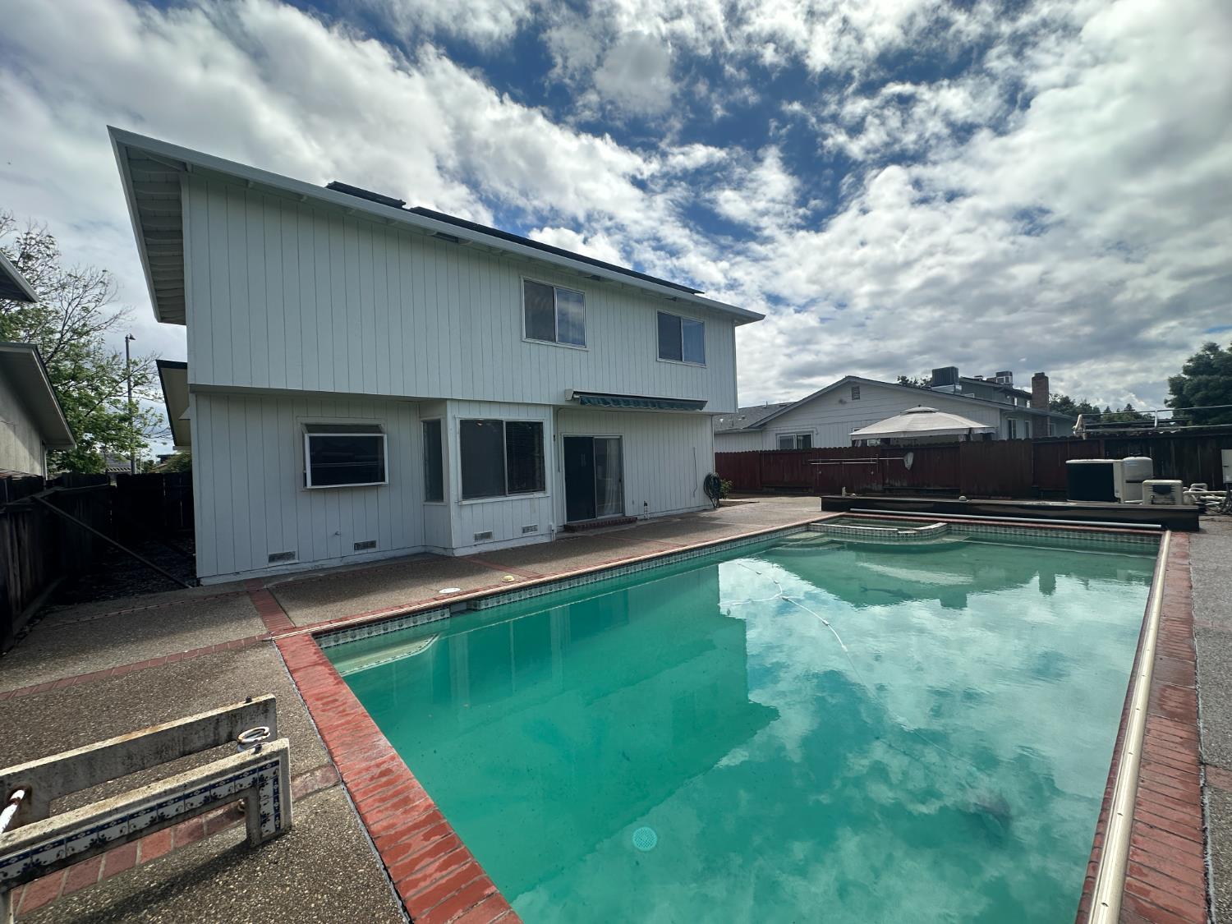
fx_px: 498
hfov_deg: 102.1
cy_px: 462
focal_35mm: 14
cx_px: 616
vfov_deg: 85.7
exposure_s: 1/1689
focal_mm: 2.22
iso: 40
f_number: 2.2
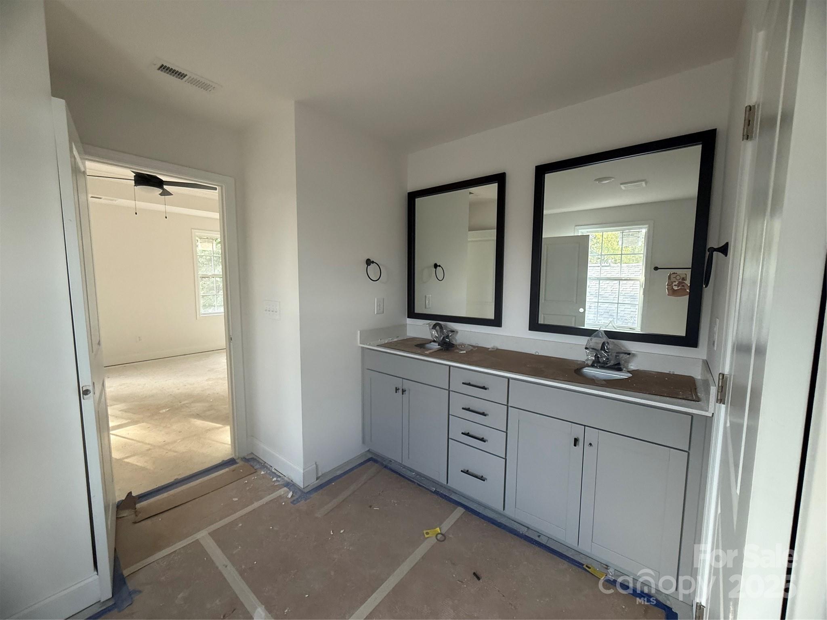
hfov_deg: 102.1
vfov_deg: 85.7
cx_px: 414
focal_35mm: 14
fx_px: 334
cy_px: 310
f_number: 2.2
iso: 250
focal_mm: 2.22
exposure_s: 1/99
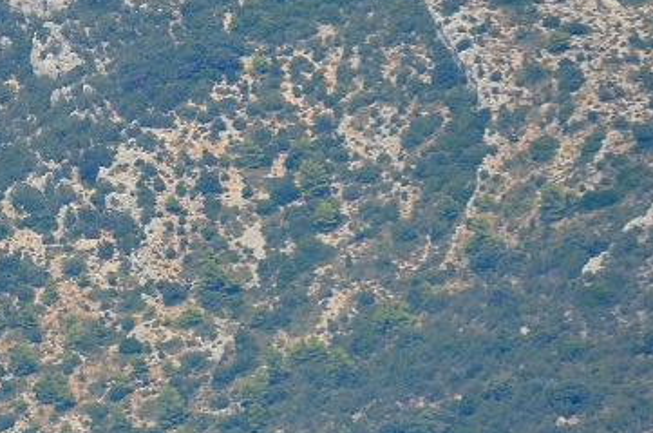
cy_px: 151
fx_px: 17284
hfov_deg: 2.2
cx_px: -176
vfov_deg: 1.4
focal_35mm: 955
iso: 400
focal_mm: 230
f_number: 5.6
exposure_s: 1/1600
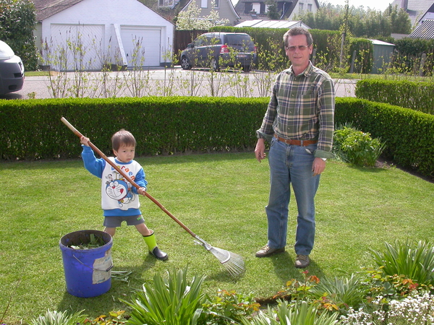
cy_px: 162
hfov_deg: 49.0
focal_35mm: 38
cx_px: 217
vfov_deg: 37.7
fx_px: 476
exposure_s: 1/189
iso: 100
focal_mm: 7.85
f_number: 6
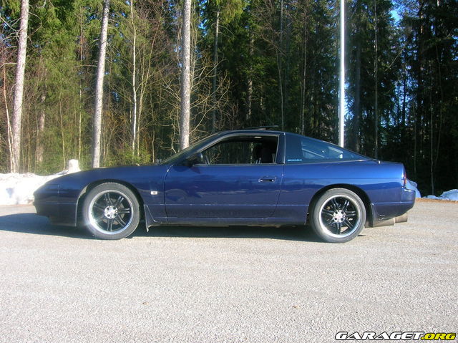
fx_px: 450
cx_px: 229
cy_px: 172
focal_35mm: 34
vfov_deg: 41.7
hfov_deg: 54.0
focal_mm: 5.7
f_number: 4.9
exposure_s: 1/98.1
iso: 50
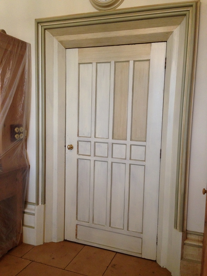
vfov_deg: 55.4
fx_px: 263
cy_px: 138
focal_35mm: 33
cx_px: 104
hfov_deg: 42.9
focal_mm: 4.12
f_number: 2.4
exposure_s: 1/20
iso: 200
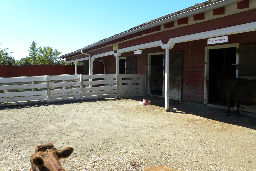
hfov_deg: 65.5
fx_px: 199
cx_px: 130
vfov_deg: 46.4
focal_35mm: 28
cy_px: 90
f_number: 5
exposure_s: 1/195
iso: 64
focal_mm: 4.6
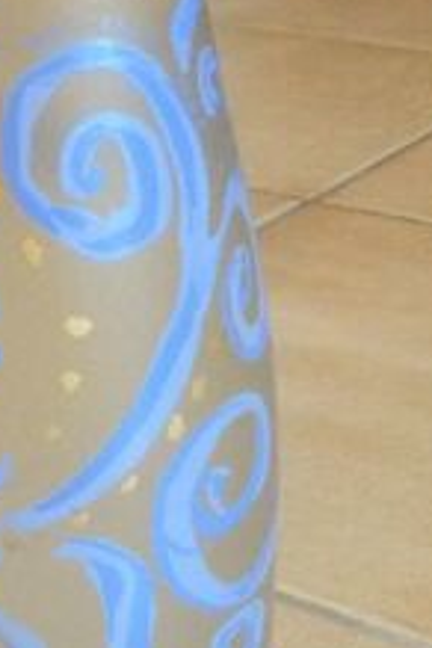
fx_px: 1638
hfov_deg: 14.2
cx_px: -186
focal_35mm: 91
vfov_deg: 22.2
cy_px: 169
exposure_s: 1/15
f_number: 2.2
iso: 400
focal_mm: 4.12
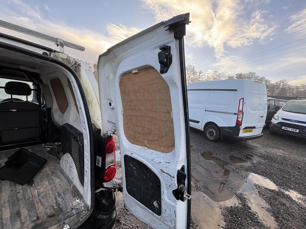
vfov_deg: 81.7
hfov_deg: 98.2
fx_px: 133
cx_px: 152
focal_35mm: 15
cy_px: 118
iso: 40
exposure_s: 1/141
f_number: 2.2
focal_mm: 2.22
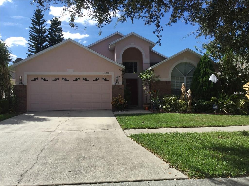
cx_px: 124
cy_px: 93
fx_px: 223
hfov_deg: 58.4
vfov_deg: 45.4
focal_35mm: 31
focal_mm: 3.3
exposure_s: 1/1045
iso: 25
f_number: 2.4
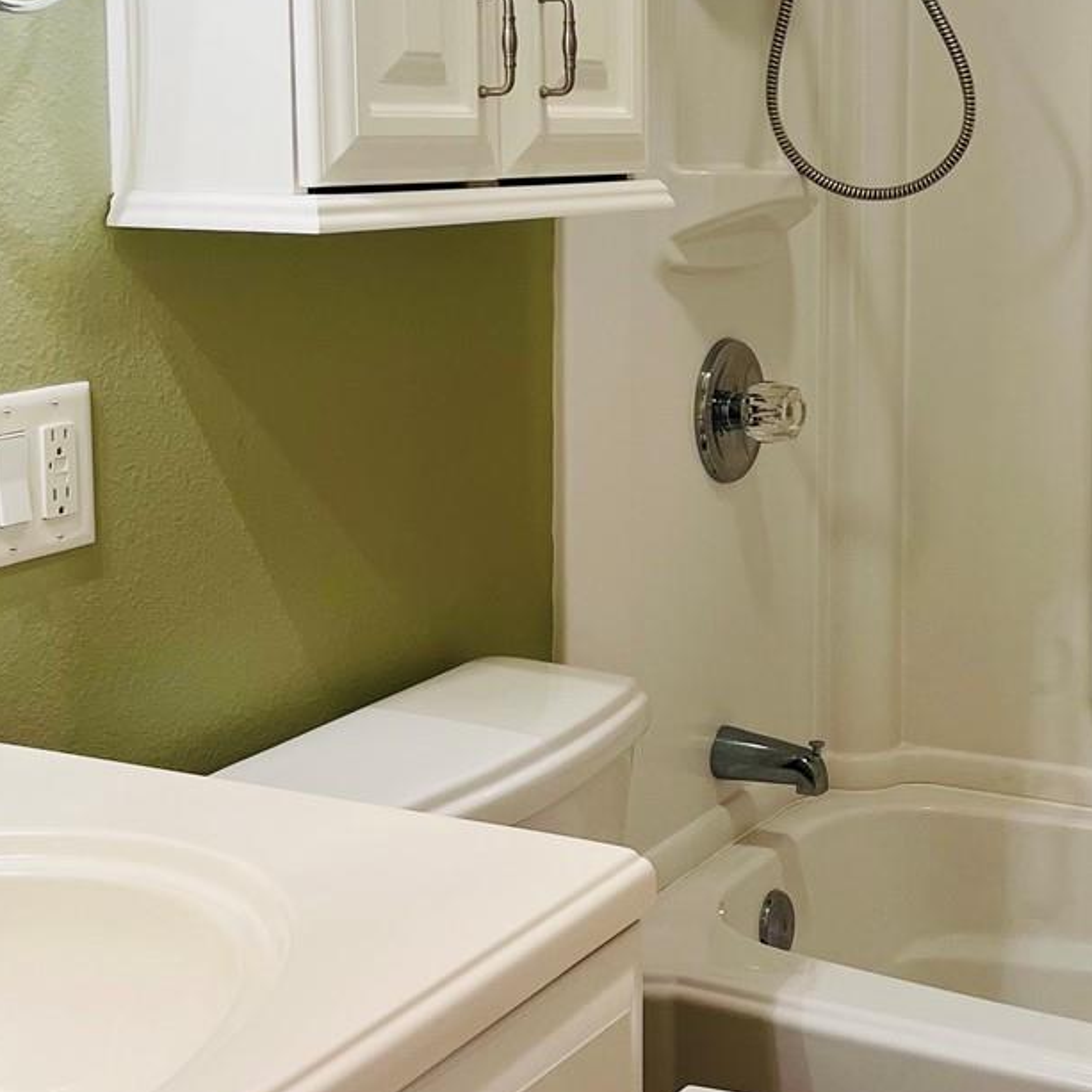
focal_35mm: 60
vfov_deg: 28.4
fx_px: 2141
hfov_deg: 28.4
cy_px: 335
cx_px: 759
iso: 100
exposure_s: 1/120
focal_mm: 5.7
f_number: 1.5
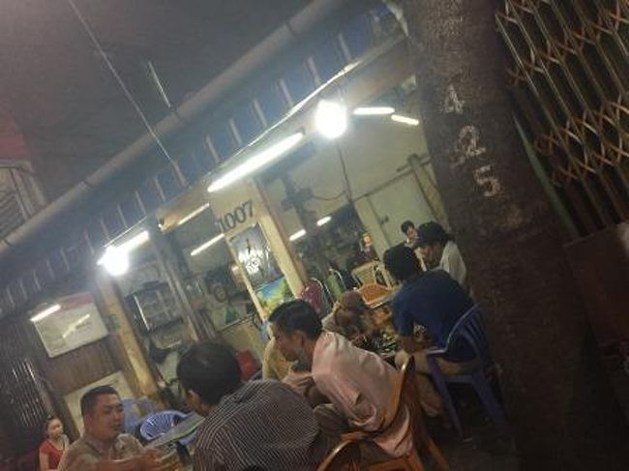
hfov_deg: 61.7
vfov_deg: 48.2
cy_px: 236
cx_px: 314
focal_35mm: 29
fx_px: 527
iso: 250
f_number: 2.2
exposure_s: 1/24
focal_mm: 4.15
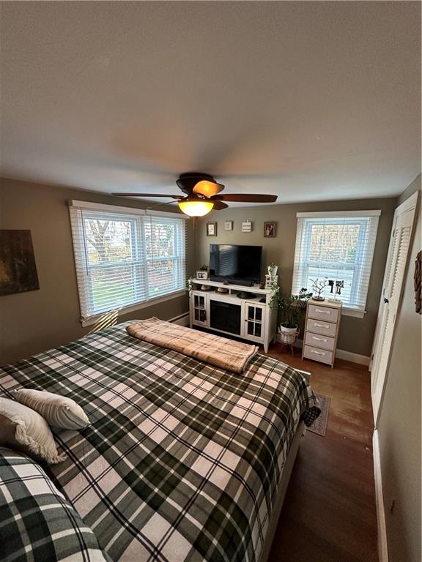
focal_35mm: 14
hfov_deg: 85.7
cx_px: 211
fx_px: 228
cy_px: 281
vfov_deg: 102.1
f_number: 2.2
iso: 250
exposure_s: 1/60
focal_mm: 2.22
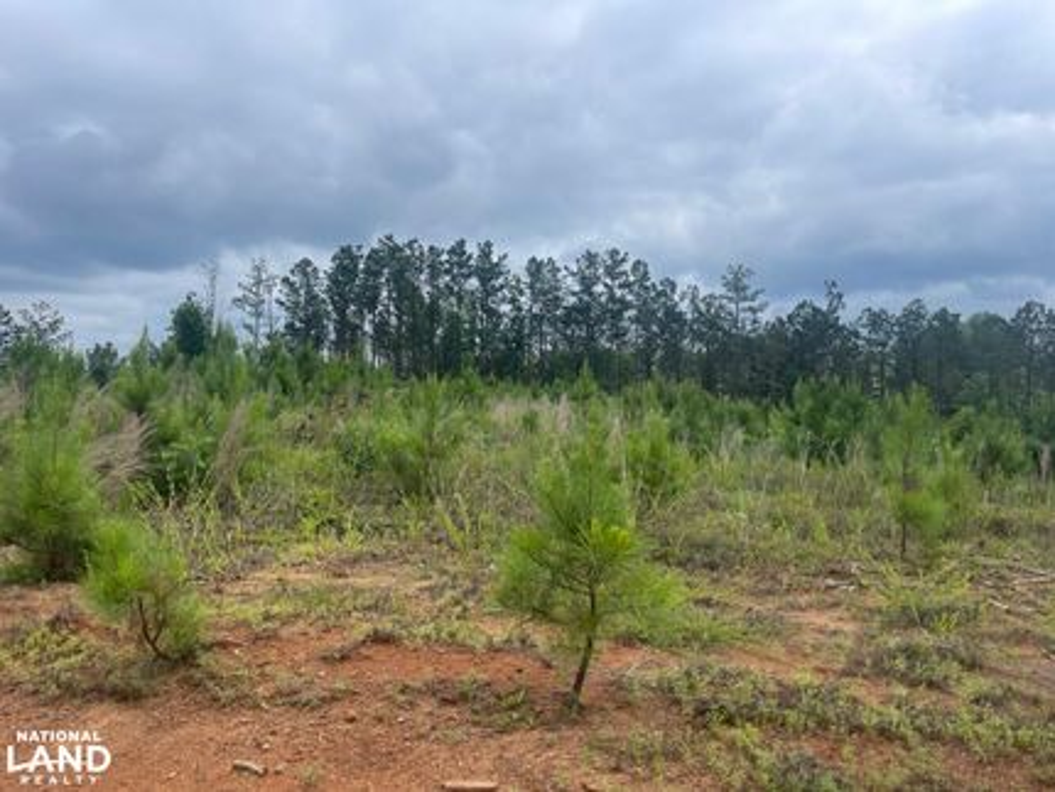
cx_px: 528
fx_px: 793
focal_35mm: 26
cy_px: 396
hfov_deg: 67.3
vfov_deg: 53.1
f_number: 1.6
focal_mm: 5.1
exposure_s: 1/4049
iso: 32
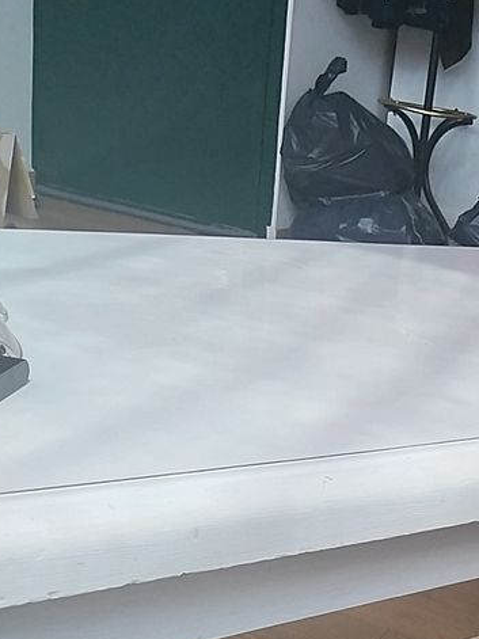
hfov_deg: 27.1
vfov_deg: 36.8
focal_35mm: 51
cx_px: 467
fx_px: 941
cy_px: 459
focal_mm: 3.26
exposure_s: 1/100
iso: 64
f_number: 2.4
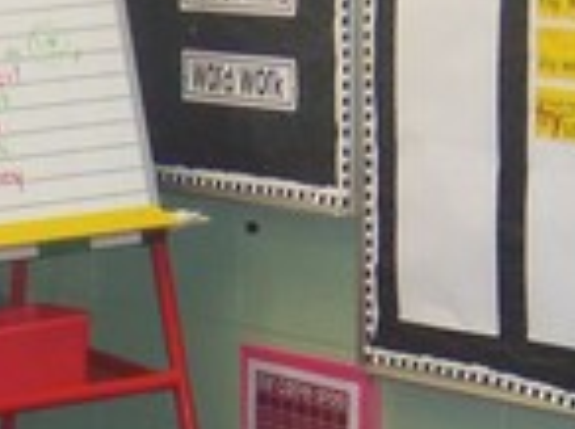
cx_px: -43
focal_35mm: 167
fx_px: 2769
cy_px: 850
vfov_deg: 8.4
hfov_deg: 11.7
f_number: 4.3
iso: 400
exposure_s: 1/50
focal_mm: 6.8
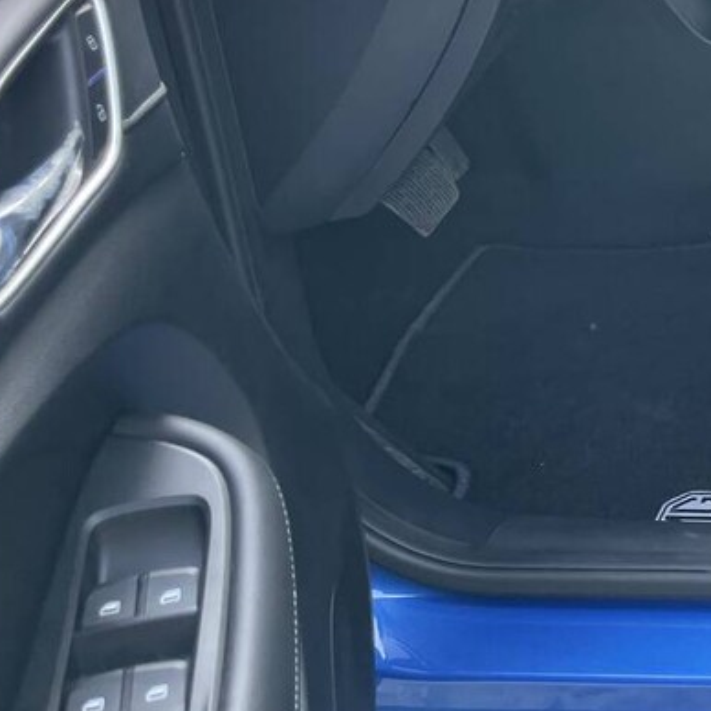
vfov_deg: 22.8
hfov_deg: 21.4
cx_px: 984
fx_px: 1650
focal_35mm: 71
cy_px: -92
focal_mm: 4.2
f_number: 1.6
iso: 40
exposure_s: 1/121
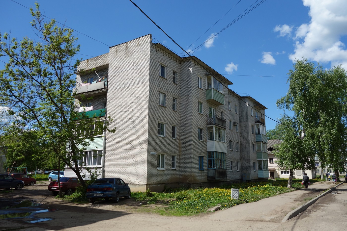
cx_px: 174
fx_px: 270
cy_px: 116
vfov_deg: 46.4
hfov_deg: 65.5
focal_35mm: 28
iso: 125
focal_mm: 10.4
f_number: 5.6
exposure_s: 1/640
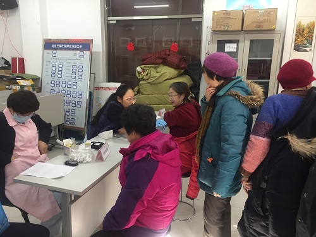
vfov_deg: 48.2
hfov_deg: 61.7
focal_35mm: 29
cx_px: 158
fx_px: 265
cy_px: 118
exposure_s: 1/33
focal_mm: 4.15
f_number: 2.2
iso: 100
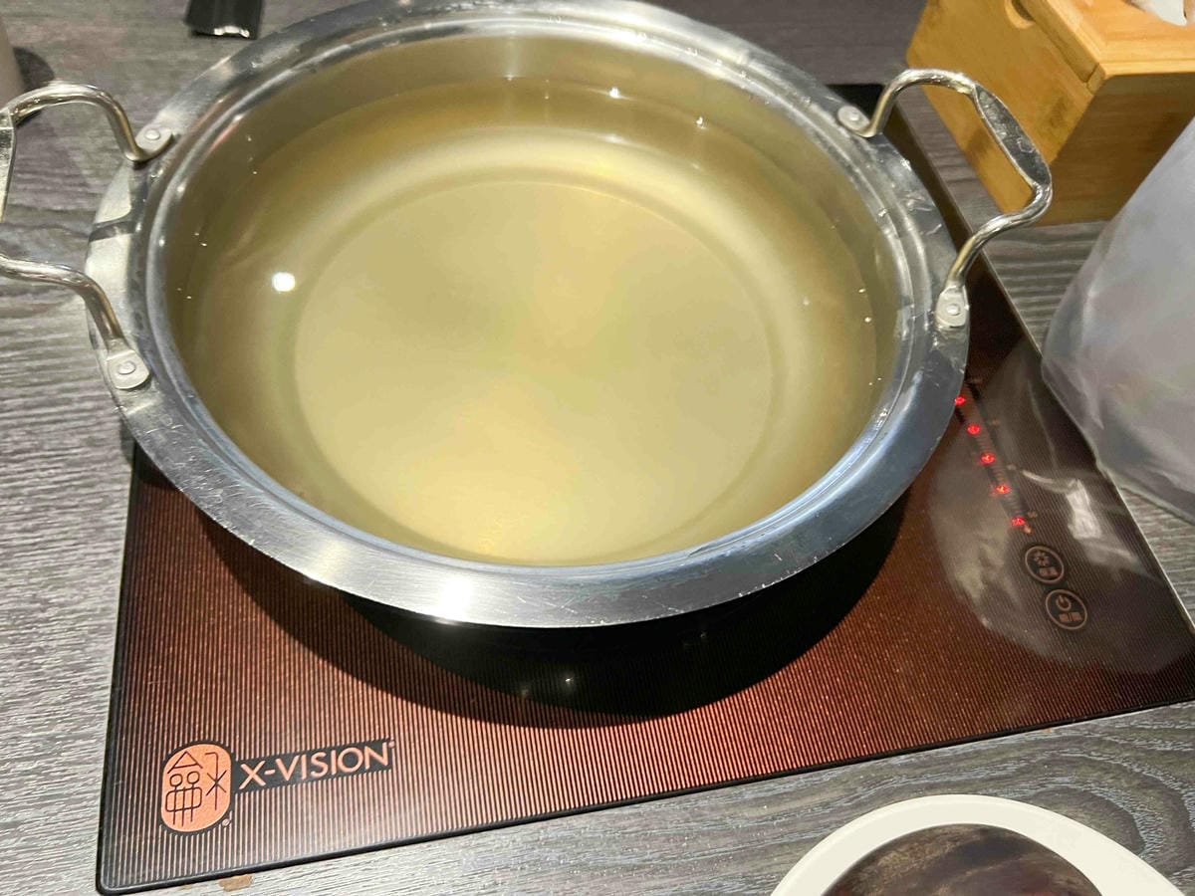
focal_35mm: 26
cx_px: 598
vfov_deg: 53.1
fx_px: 898
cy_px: 448
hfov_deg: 67.3
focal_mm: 5.7
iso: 400
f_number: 1.5
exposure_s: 1/60
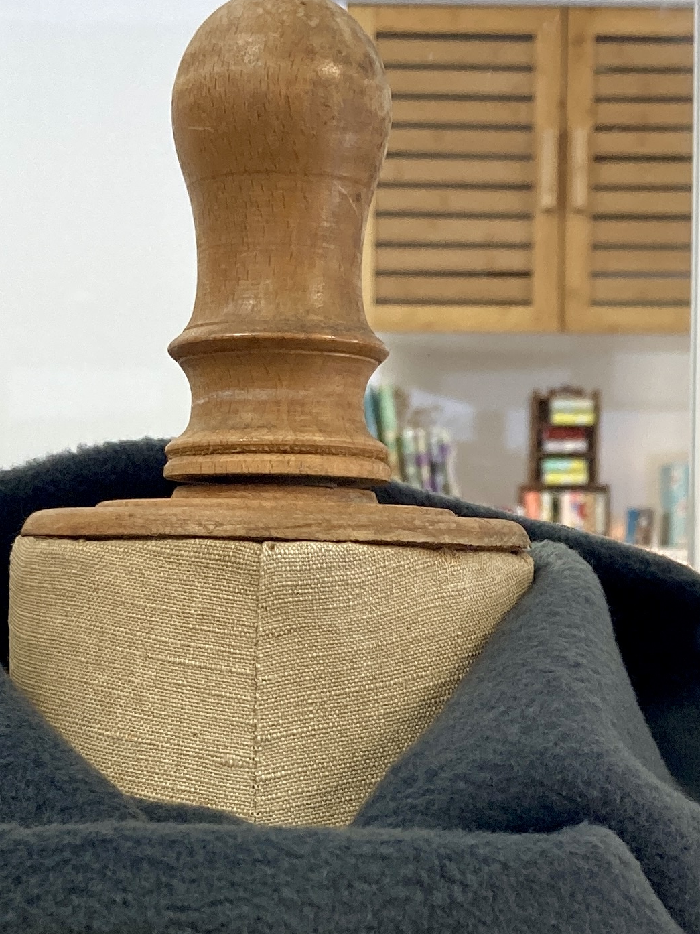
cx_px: 301
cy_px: 781
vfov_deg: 23.7
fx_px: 2185
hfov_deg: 18.2
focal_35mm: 81
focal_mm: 3.99
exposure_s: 1/50
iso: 64
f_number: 1.8
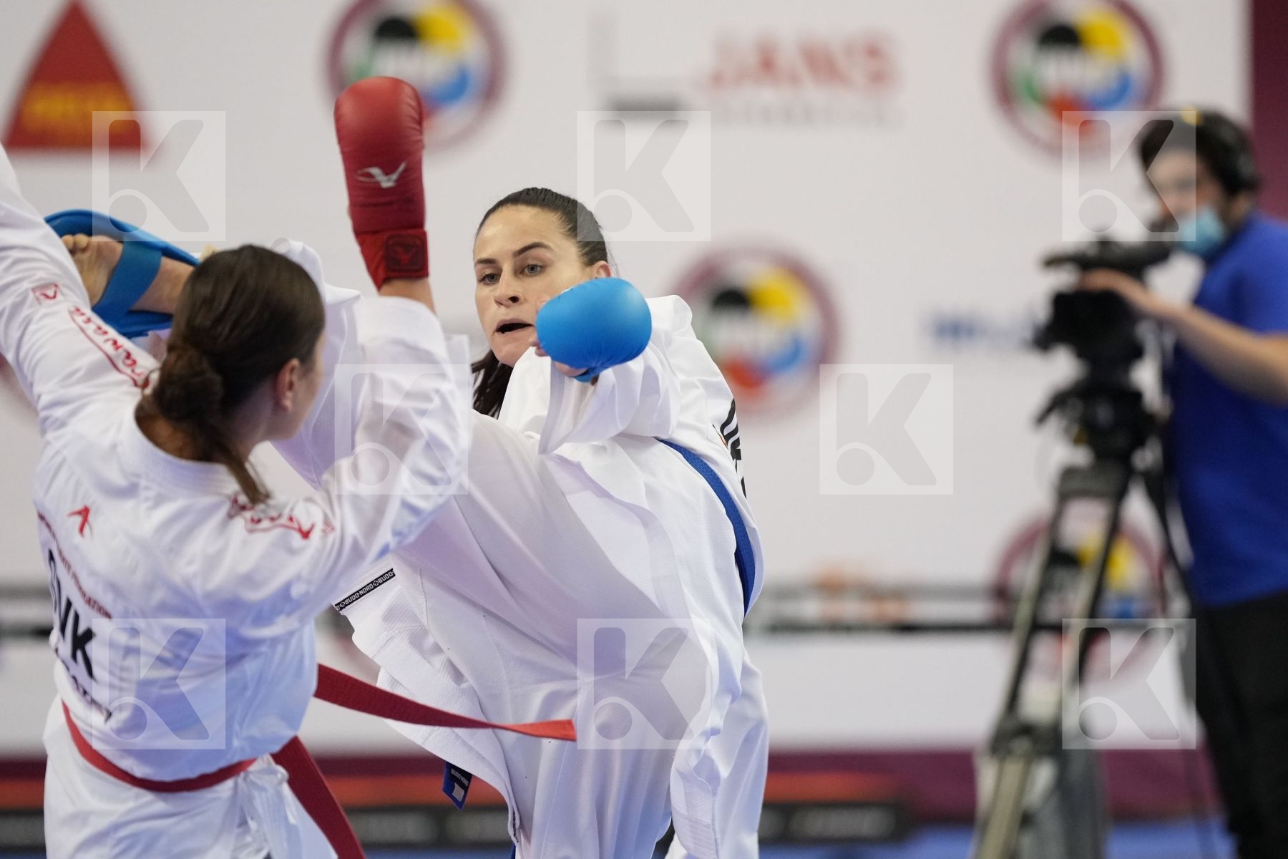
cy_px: 430
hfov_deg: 6.9
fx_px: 10732
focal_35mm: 300
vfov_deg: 4.6
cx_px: 644
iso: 2500
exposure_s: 1/1000
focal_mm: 200
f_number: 2.8
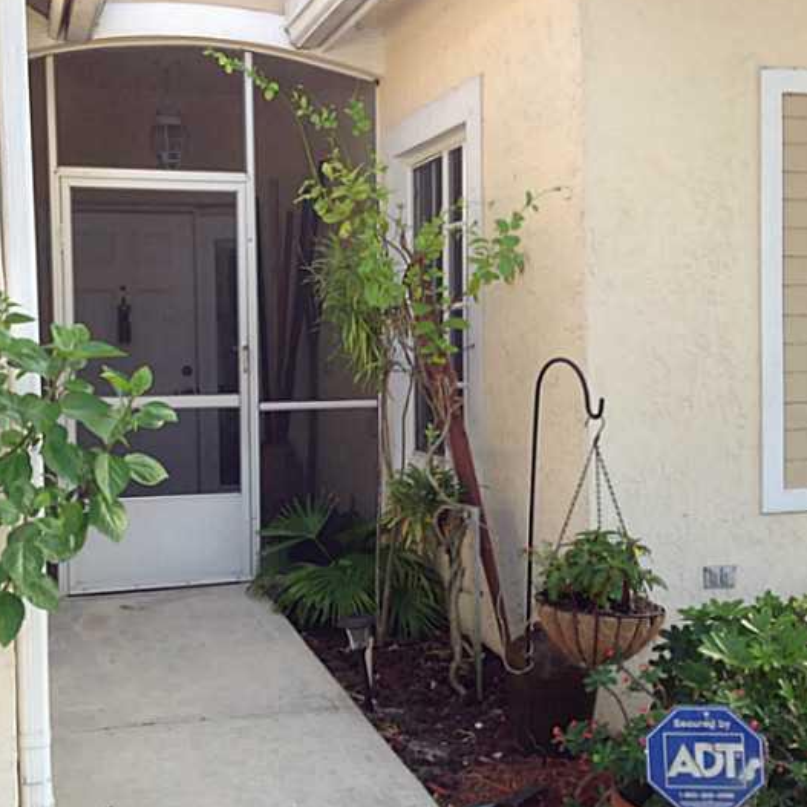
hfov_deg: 35.8
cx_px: 279
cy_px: 389
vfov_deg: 36.1
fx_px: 1240
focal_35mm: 47
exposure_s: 1/170
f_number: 2.4
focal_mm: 4.28
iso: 50
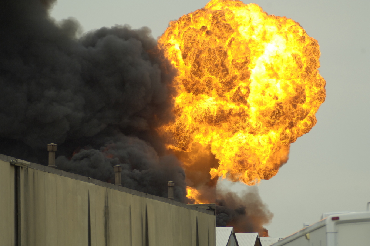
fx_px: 2771
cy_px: 123
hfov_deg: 7.6
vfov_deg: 5.1
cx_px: 185
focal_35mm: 270
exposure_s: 1/640
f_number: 5.6
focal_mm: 180
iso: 400
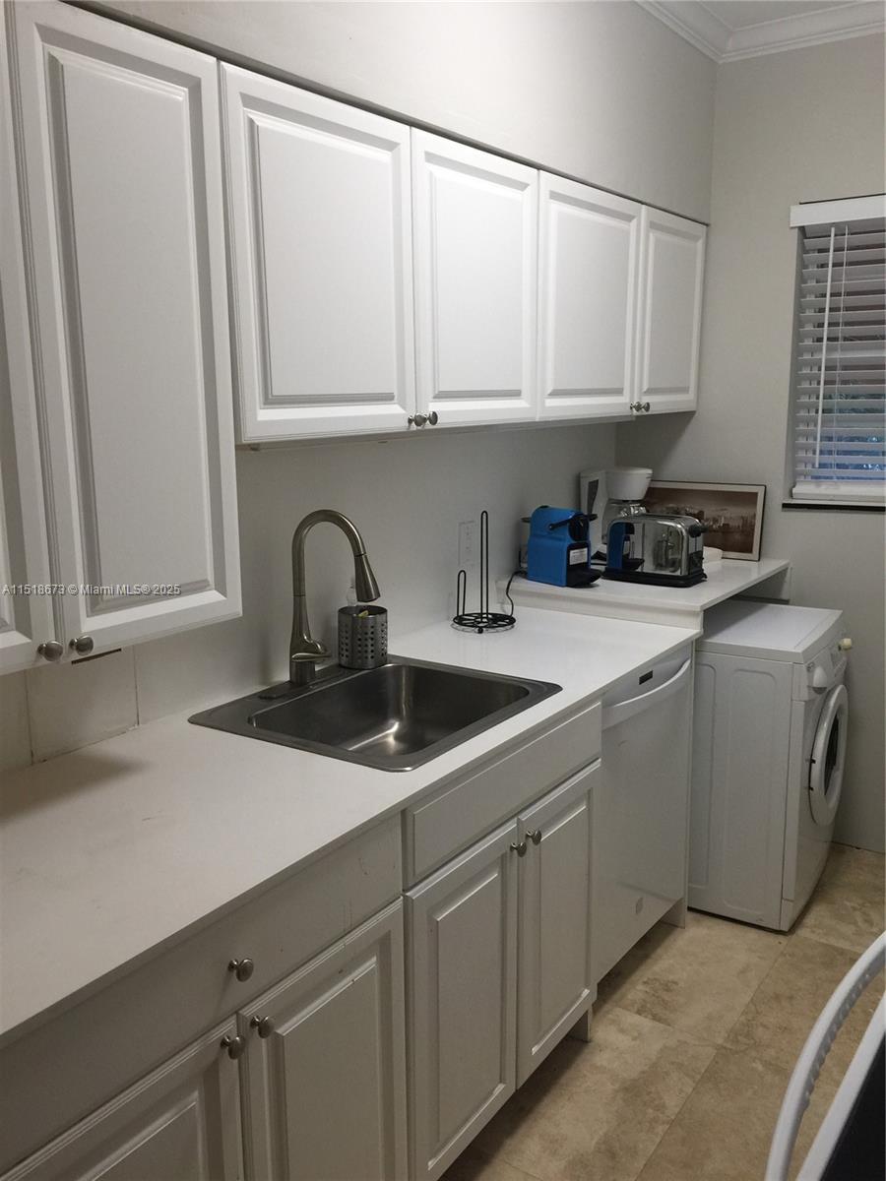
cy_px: 590
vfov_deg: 61.7
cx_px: 443
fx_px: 990
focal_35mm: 29
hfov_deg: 48.2
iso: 50
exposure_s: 1/30
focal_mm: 4.15
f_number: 2.2
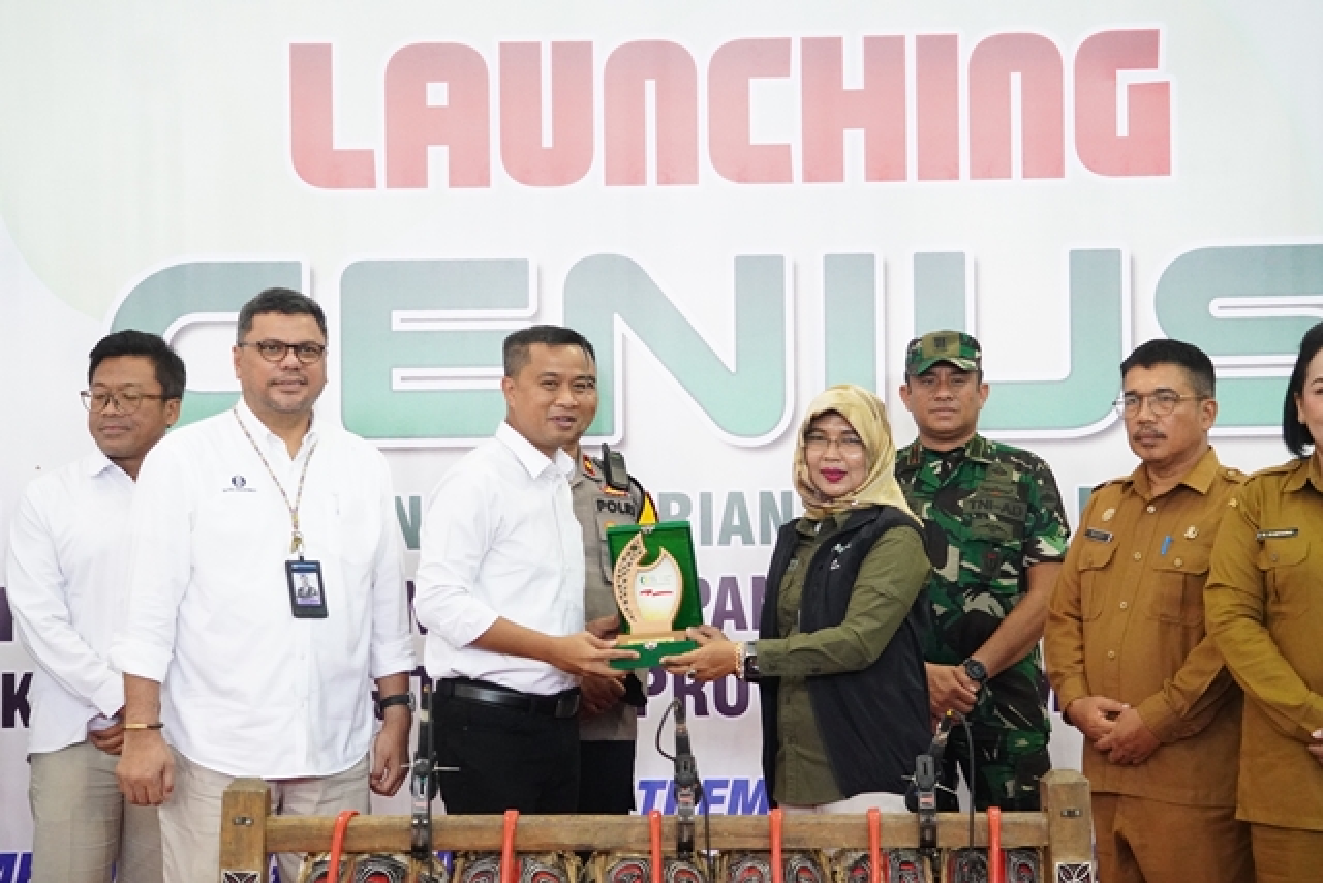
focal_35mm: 76
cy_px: 442
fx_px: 2812
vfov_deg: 17.8
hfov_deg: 26.5
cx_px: 662
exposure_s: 1/125
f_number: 4
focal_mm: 51
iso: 6400
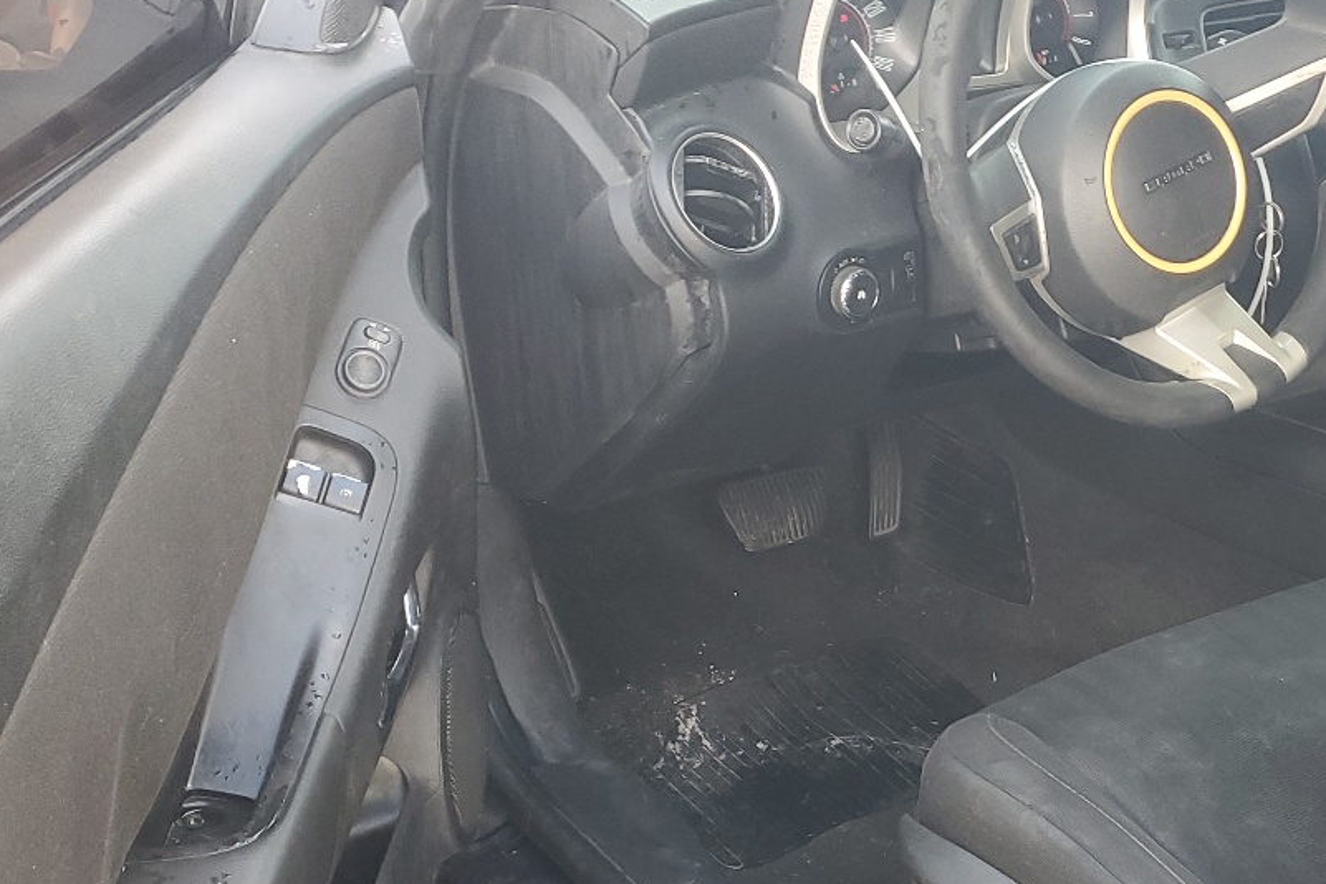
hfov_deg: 35.6
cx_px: 1076
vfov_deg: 24.9
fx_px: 1989
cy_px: 626
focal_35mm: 54
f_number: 1.5
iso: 76
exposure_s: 1/120
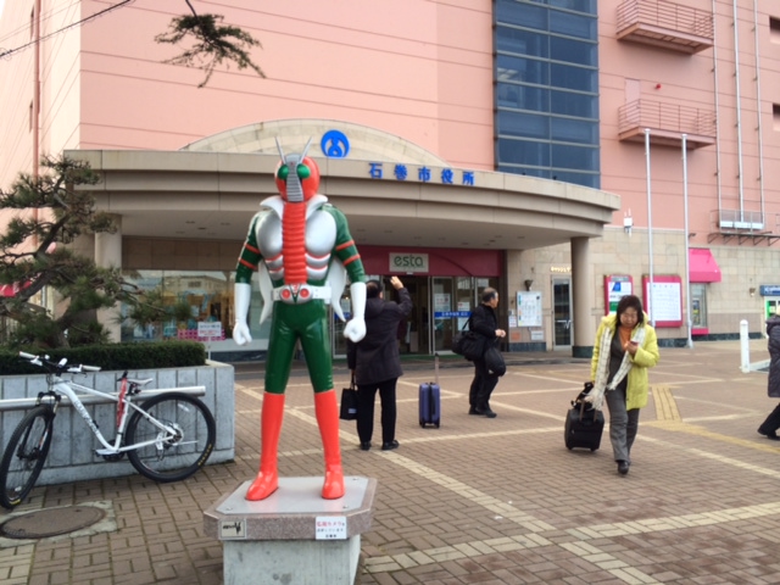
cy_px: 292
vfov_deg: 46.8
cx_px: 390
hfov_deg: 60.0
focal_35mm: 30
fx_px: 676
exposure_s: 1/387
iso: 32
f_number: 2.2
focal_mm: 4.12
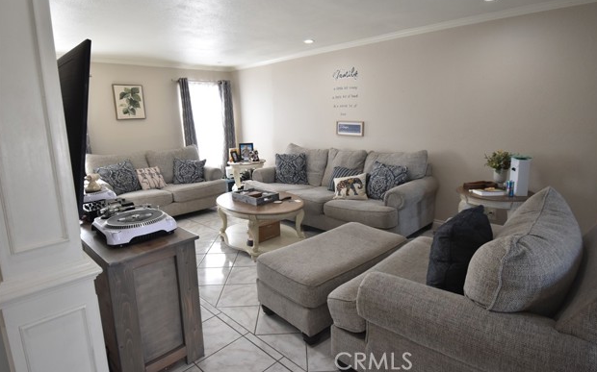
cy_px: 170
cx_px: 302
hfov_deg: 83.6
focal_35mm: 21
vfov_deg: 58.2
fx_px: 334
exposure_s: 1/250
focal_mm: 13
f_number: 3.8
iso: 800
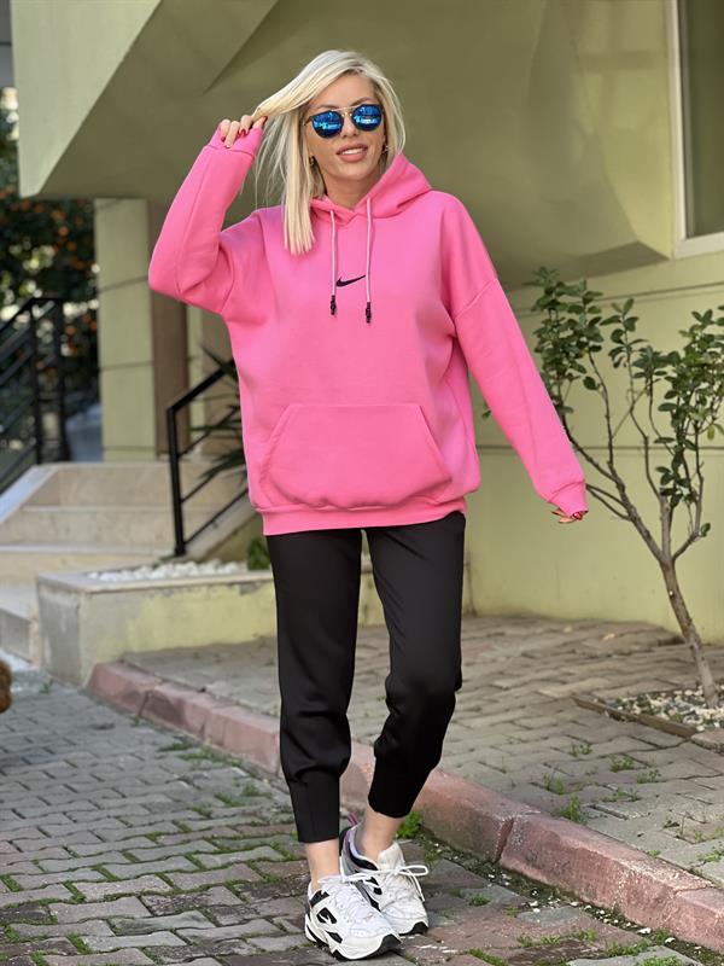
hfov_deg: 19.1
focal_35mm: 77
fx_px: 2147
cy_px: 483
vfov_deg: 25.3
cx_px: 362
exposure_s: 1/121
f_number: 2.8
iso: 100
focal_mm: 9
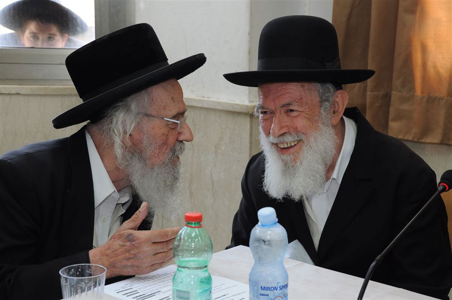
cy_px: 150
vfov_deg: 15.7
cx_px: 226
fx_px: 1091
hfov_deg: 23.4
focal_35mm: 87
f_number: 5
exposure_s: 1/60
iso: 500
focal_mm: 58
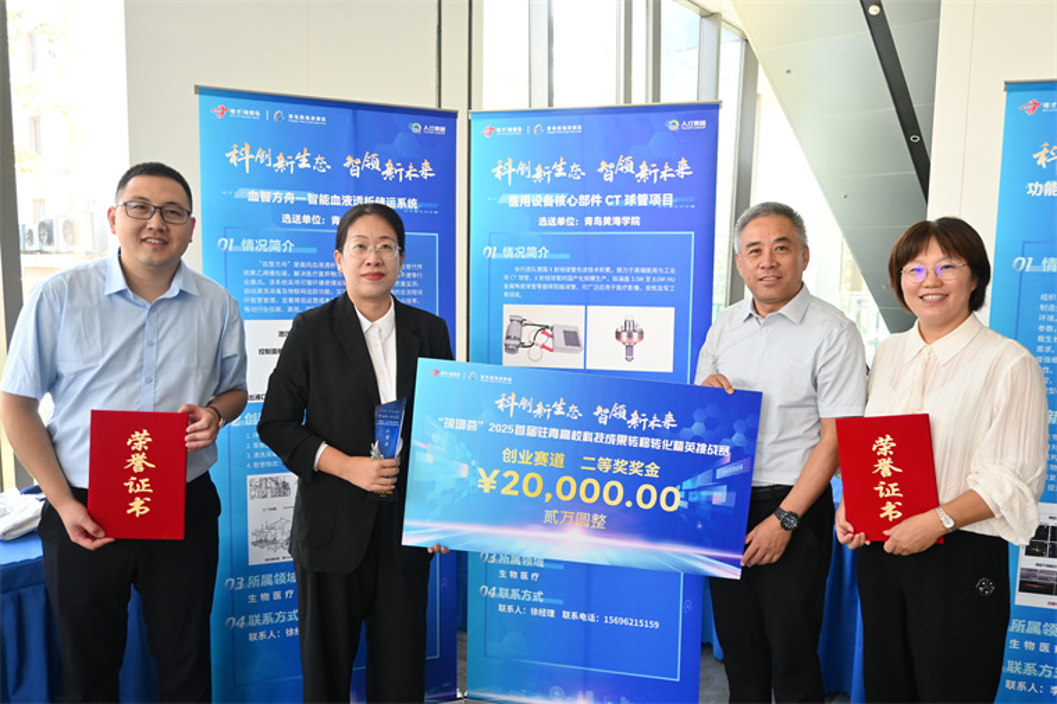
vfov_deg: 46.7
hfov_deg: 66.0
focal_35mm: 28
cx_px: 528
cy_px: 352
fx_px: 814
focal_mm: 18.5
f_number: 3.8
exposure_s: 1/125
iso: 720
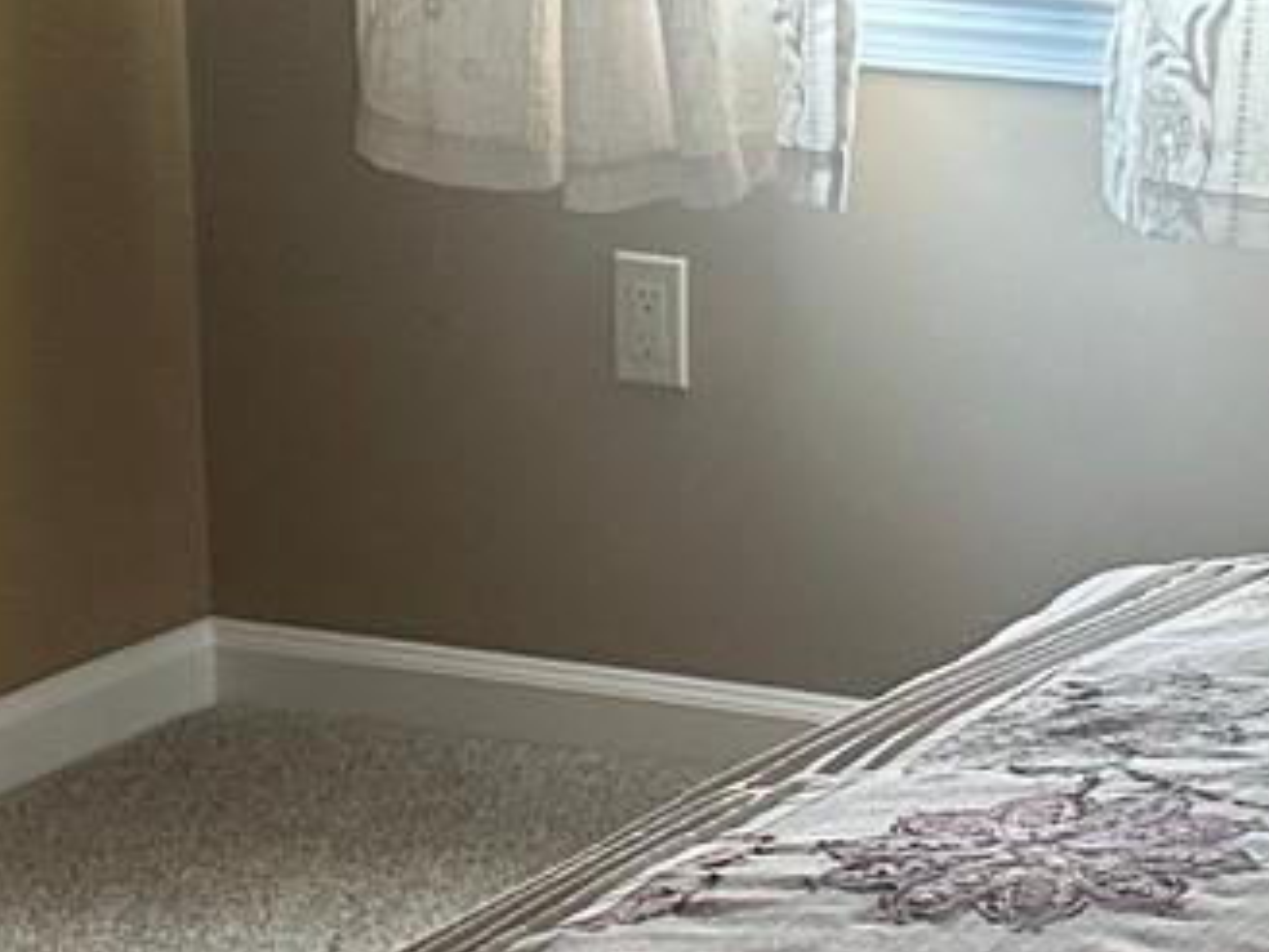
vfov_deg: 9.9
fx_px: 5499
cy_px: 399
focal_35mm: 150
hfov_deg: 12.7
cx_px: 1702
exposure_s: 1/60
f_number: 1.78
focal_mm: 6.86
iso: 160
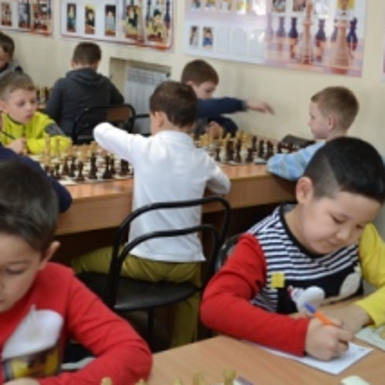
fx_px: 742
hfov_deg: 29.0
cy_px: 131
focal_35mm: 59
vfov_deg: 28.9
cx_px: 166
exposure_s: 1/40
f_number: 4
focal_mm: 22
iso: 400
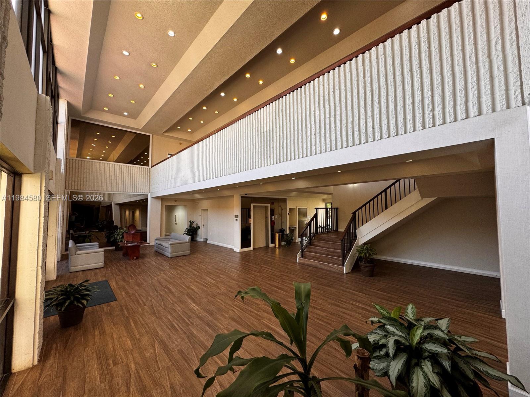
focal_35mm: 14
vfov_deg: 85.7
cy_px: 198
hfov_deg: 102.1
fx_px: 214
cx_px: 265
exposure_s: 1/120
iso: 125
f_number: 2.2
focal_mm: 2.22
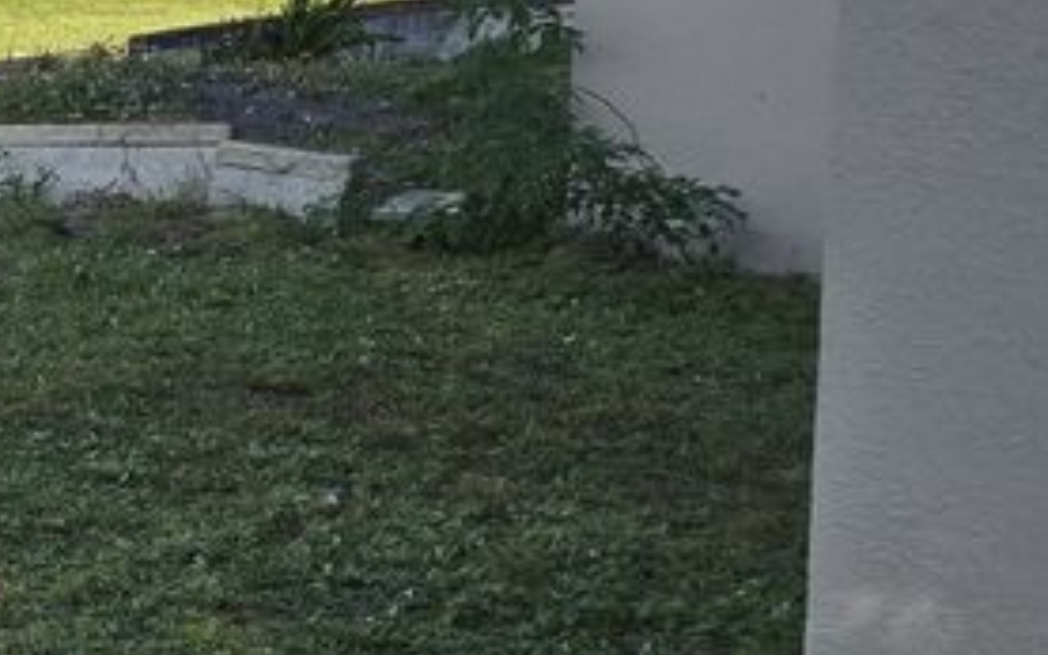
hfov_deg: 14.3
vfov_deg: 10.9
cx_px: -1107
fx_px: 3427
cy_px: 239
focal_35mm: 120
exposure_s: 1/419
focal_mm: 6.3
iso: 12
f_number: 1.7
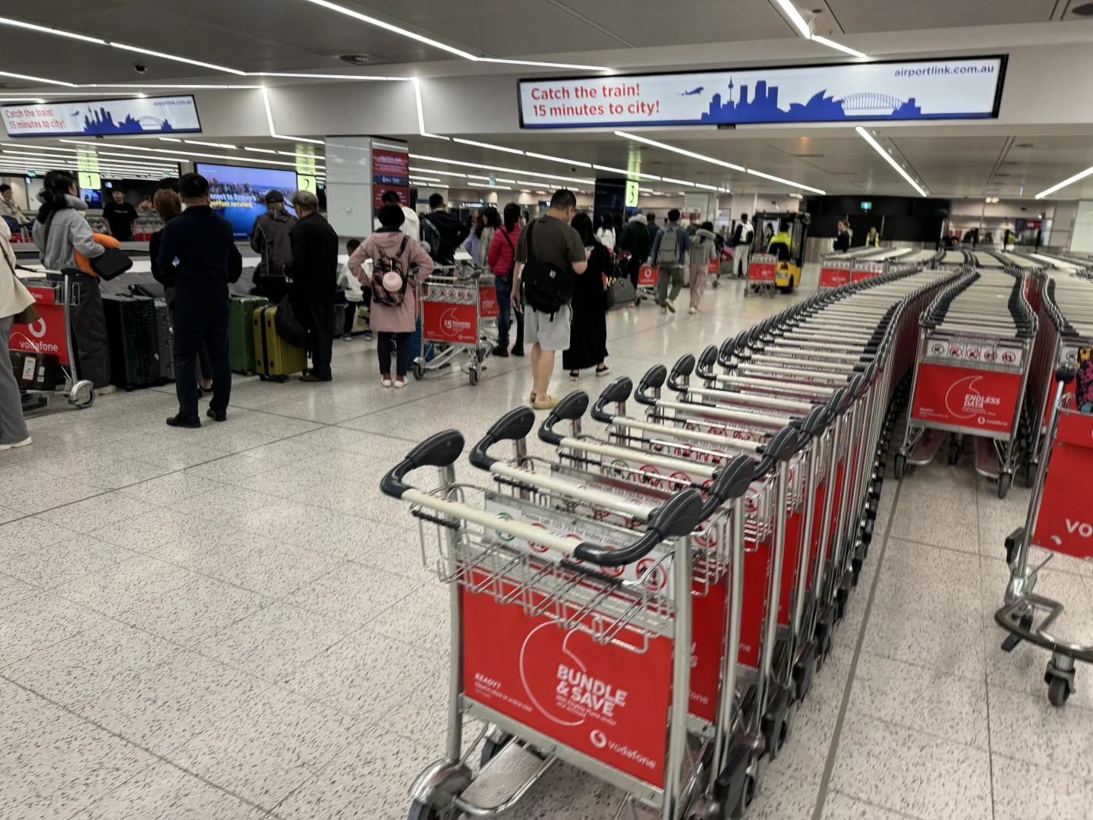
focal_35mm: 24
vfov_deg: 56.8
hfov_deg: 71.6
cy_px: 410
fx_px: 758
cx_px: 546
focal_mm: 6.86
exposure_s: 1/100
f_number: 1.78
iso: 200
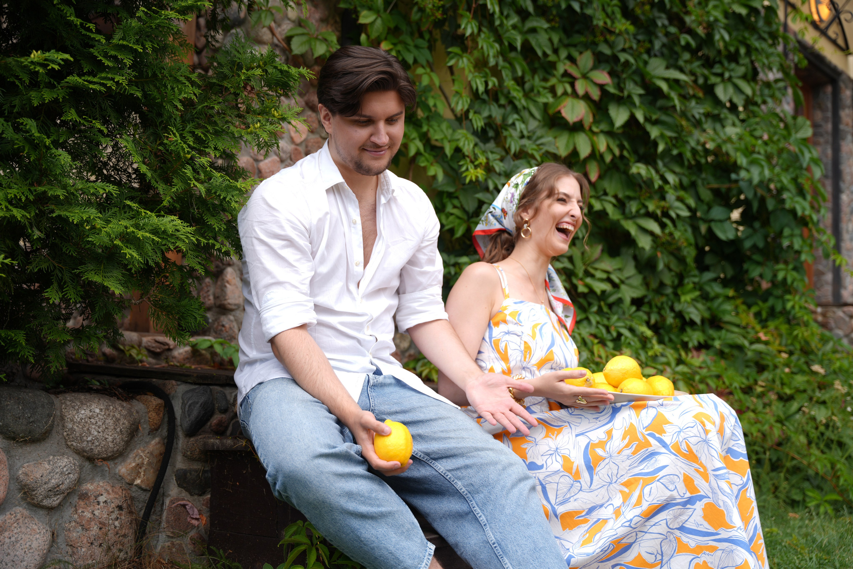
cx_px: 426
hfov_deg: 45.2
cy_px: 284
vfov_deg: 31.1
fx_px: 1024
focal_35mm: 43
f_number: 3.2
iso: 80
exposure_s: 1/200
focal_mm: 43.2
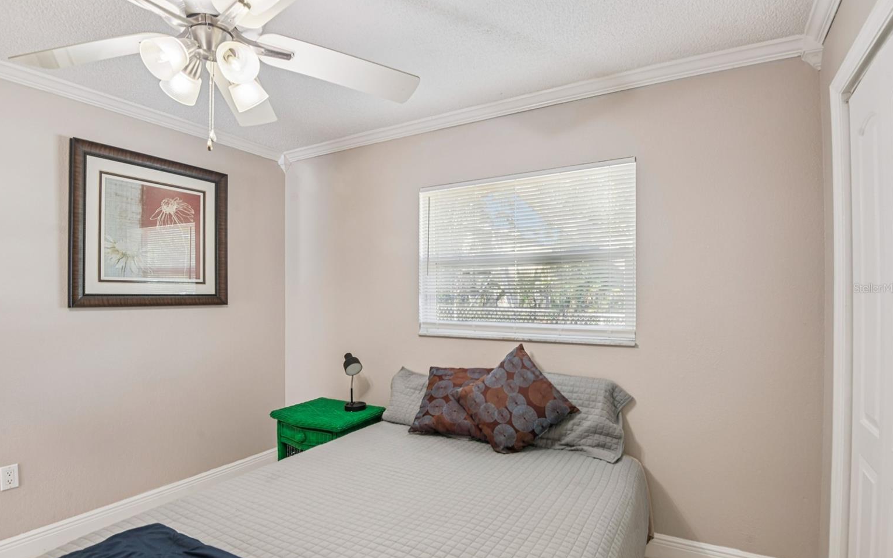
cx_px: 440
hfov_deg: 94.4
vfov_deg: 68.0
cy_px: 288
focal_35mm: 17
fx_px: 414
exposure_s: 1/10
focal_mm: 16
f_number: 8
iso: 400
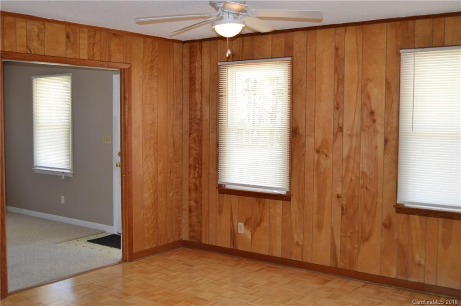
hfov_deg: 49.6
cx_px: 230
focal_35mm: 39
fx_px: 499
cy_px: 153
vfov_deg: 34.1
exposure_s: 1/60
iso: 400
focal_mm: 26
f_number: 4
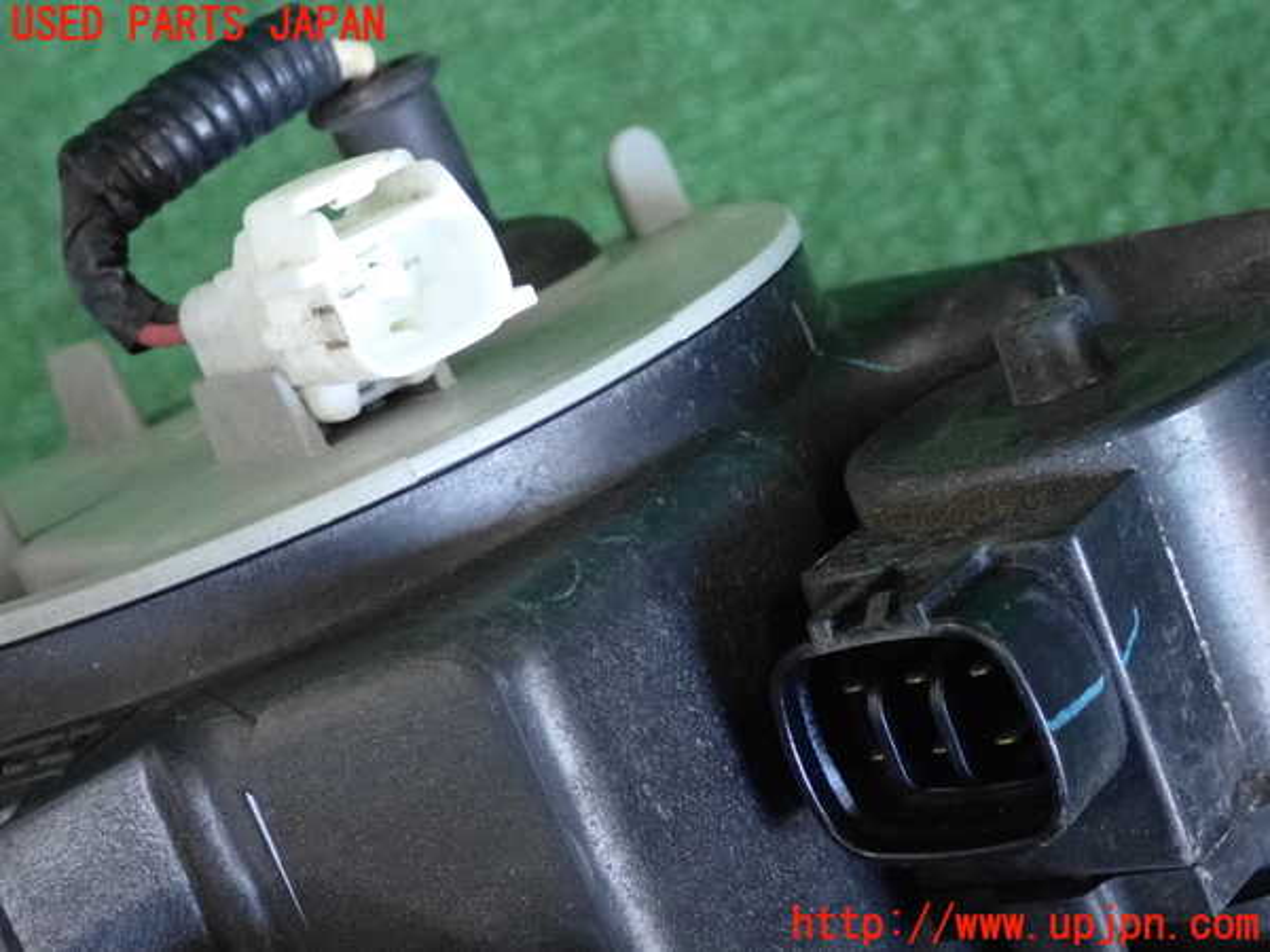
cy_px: 476
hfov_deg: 25.3
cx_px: 635
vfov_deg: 19.1
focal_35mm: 77
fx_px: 2825
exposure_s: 1/125
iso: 1600
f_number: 4.1
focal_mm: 13.65
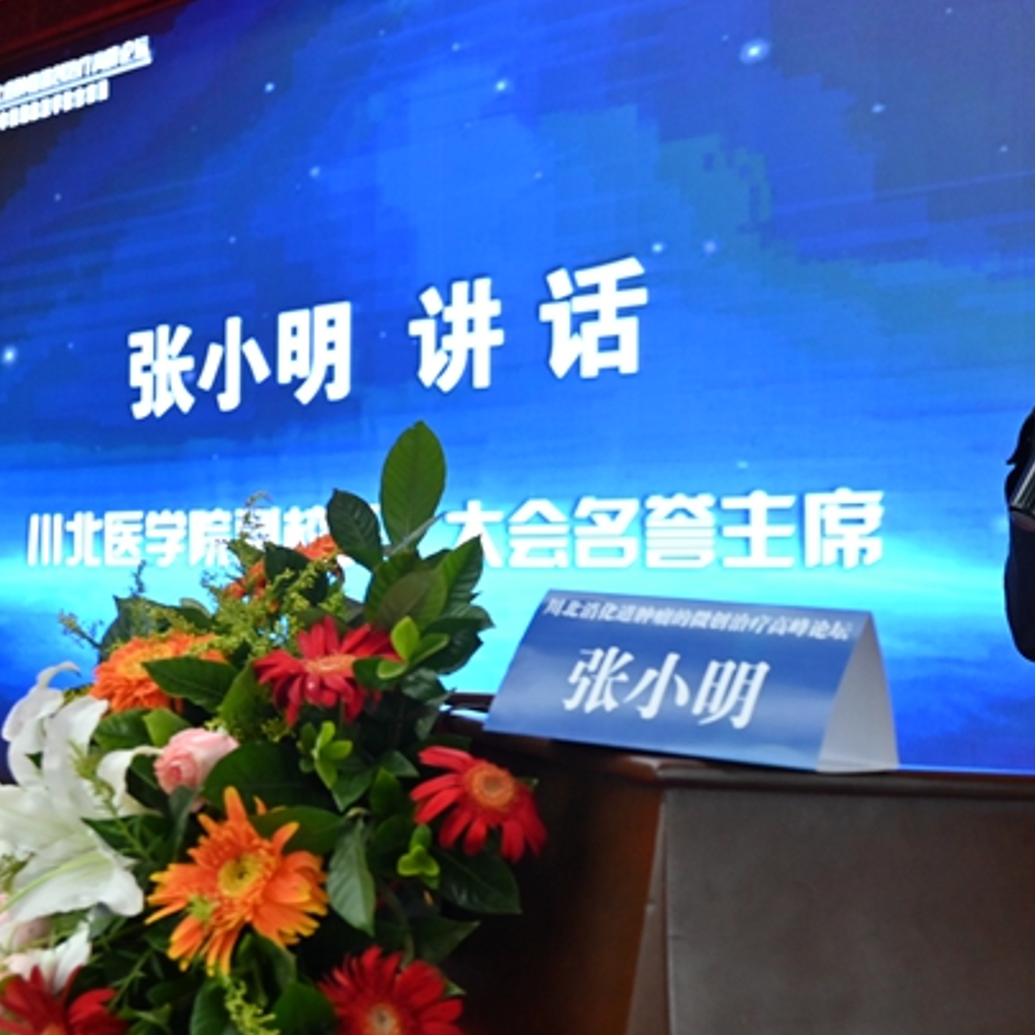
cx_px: 882
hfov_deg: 28.7
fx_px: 1957
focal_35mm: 58
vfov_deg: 29.6
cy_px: 465
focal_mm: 34.5
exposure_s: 1/100
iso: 3200
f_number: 4.8
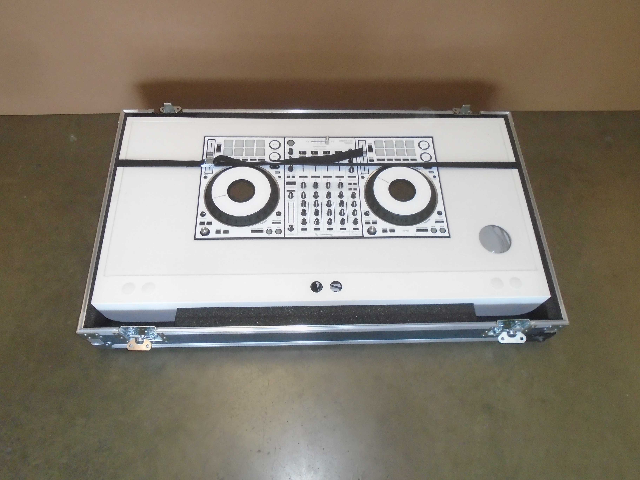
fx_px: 481
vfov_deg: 53.1
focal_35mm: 26
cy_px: 240
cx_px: 320
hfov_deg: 67.3
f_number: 3.2
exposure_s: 1/200
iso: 400
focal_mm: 4.6
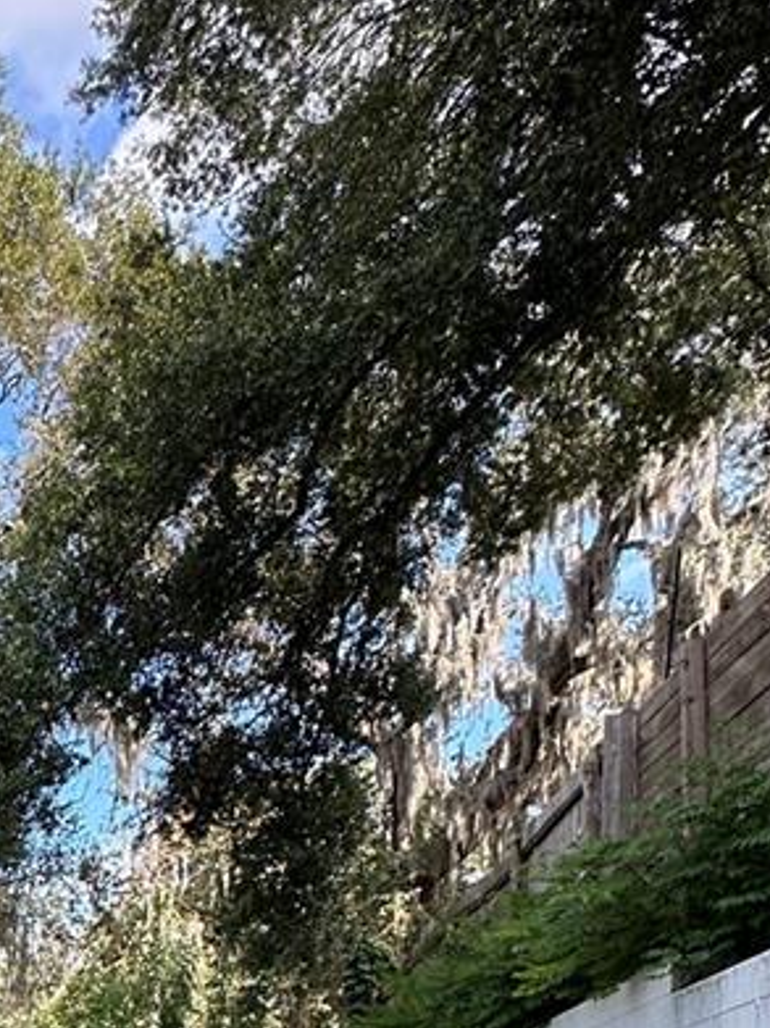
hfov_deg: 25.5
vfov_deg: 34.1
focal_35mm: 43
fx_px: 1276
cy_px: 1270
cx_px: -378
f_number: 2.2
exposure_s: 1/381
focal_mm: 2.22
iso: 40
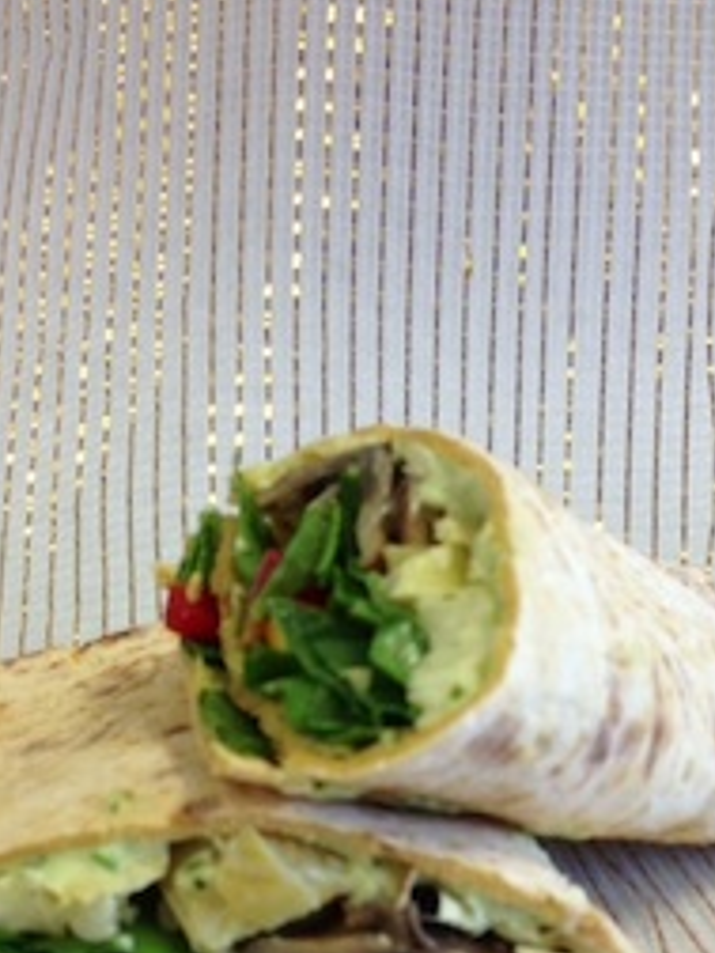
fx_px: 1542
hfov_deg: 26.1
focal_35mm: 56
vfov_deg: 33.4
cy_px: 754
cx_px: 352
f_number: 2.4
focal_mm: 4.13
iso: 50
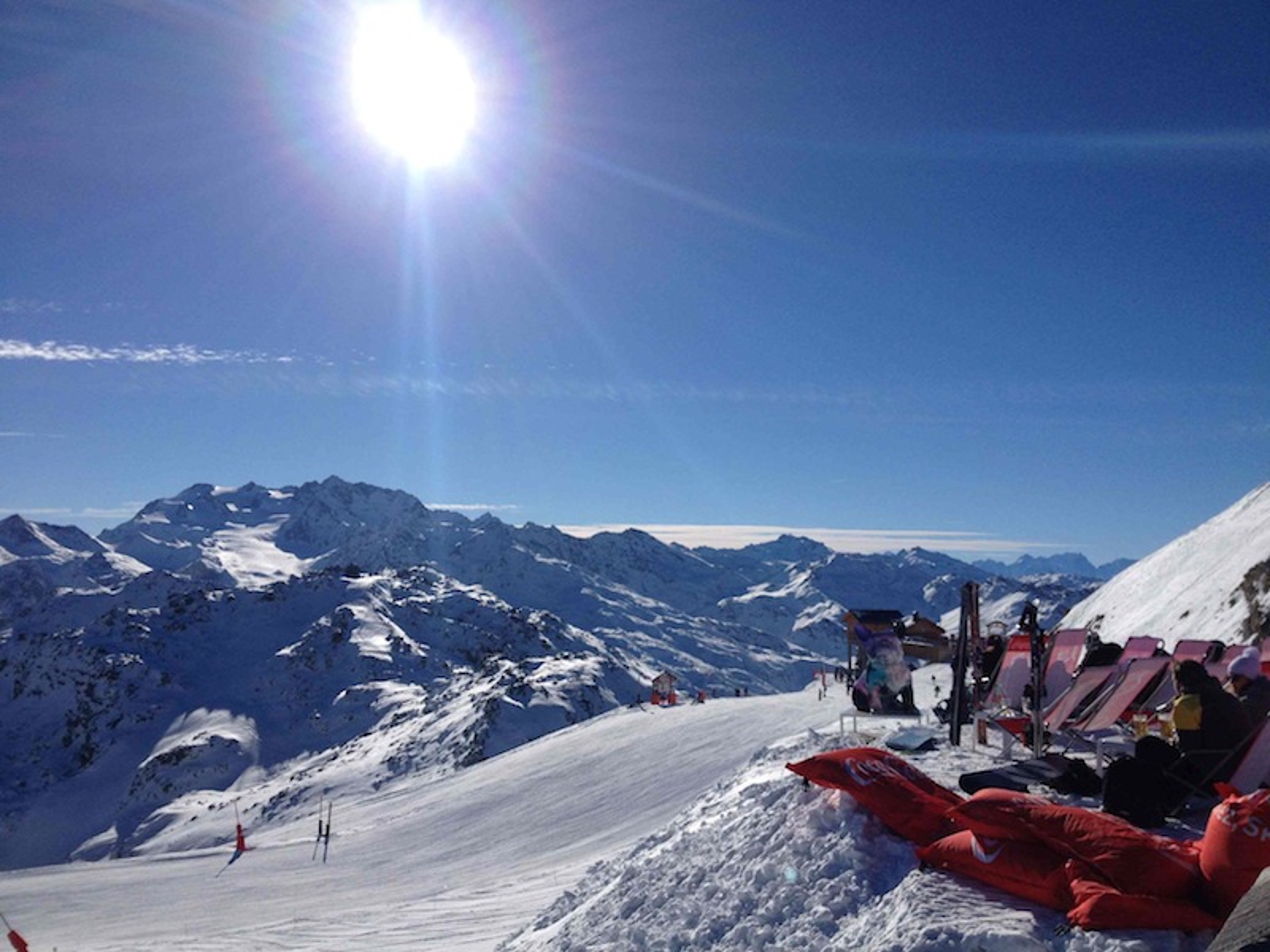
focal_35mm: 35
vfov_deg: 40.7
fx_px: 1284
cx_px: 635
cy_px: 476
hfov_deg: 52.6
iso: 50
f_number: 2.4
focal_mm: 4.28
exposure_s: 1/5525
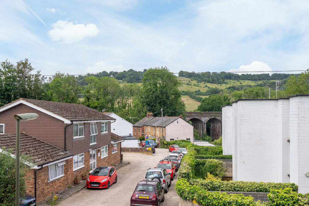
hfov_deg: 54.4
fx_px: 301
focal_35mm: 35
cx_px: 154
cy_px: 103
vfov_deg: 37.9
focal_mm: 35
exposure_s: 1/800
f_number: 8
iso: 500
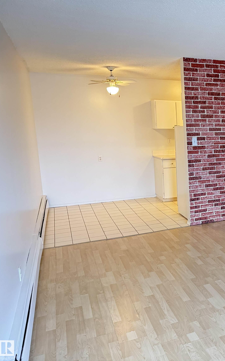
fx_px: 334
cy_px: 181
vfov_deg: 56.7
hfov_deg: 33.2
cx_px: 239
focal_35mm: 34
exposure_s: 1/60
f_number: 1.78
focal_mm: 6.76
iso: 500
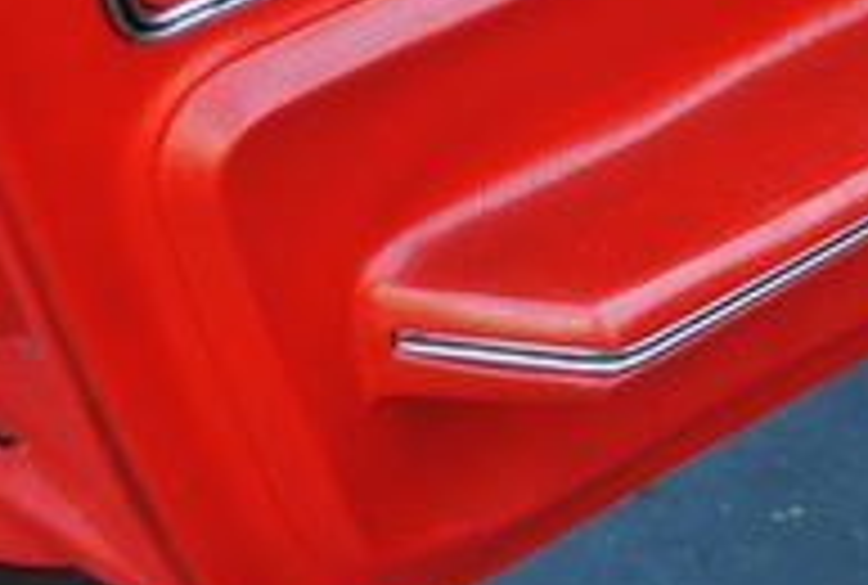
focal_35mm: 129
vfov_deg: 10.5
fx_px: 3120
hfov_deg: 15.3
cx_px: 1003
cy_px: -187
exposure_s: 1/80
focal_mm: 26
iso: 200
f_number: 4.2
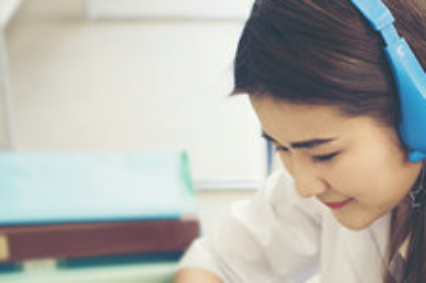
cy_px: 241
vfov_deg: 14.6
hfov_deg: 22.0
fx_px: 1098
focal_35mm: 93
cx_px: 238
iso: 400
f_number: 2.5
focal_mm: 35
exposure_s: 1/50
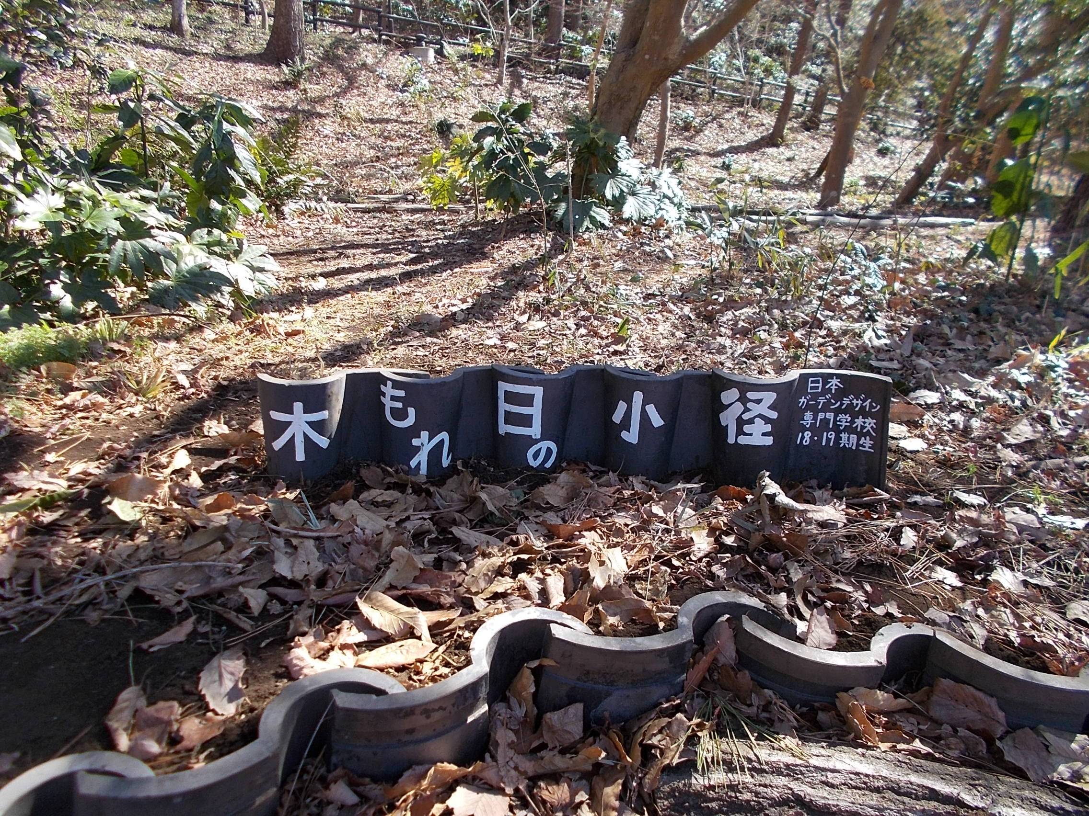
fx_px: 818
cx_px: 544
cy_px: 408
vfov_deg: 53.1
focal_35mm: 26
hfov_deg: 67.3
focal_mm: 4.6
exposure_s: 1/200
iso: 80
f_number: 3.2
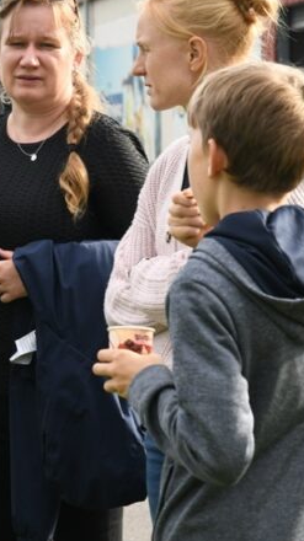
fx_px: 2311
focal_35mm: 161
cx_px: 21
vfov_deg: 13.3
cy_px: 171
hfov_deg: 7.5
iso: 1250
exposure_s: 1/1000
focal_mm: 66
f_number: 7.1
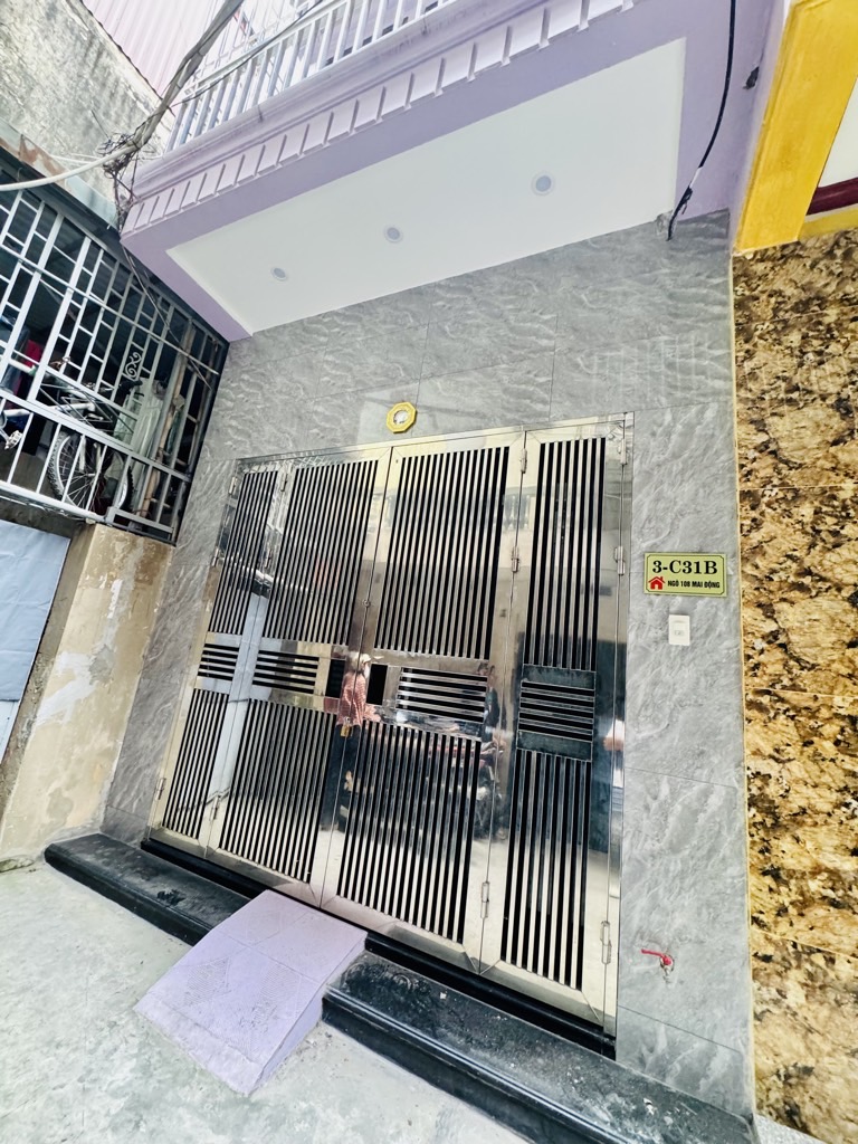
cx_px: 429
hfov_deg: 85.7
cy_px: 572
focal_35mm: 14
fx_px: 463
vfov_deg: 102.1
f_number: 2.2
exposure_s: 1/60
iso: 640
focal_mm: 2.22
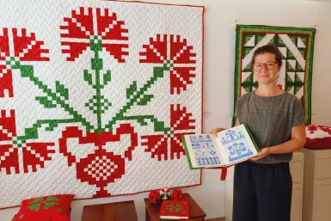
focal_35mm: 27
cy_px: 119
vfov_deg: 47.9
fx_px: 248
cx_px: 165
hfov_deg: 67.4
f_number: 1.8
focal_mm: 4.65
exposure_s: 1/50
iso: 125
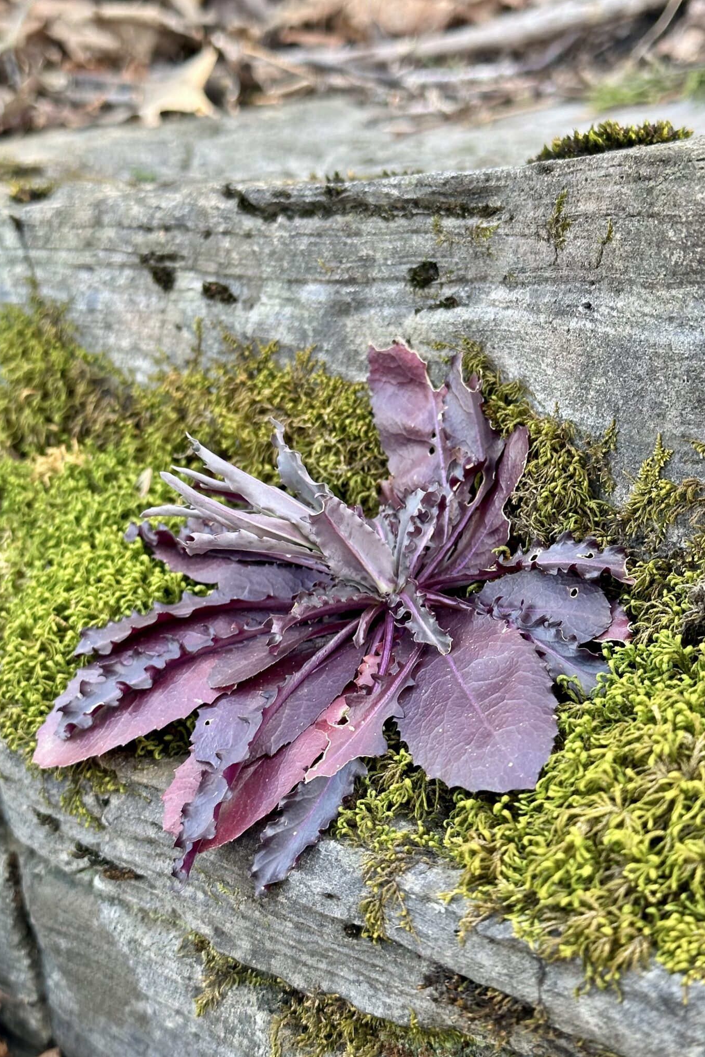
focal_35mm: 50
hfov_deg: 27.0
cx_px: 316
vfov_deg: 39.6
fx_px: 1469
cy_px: 528
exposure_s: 1/121
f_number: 1.78
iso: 80
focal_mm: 6.86
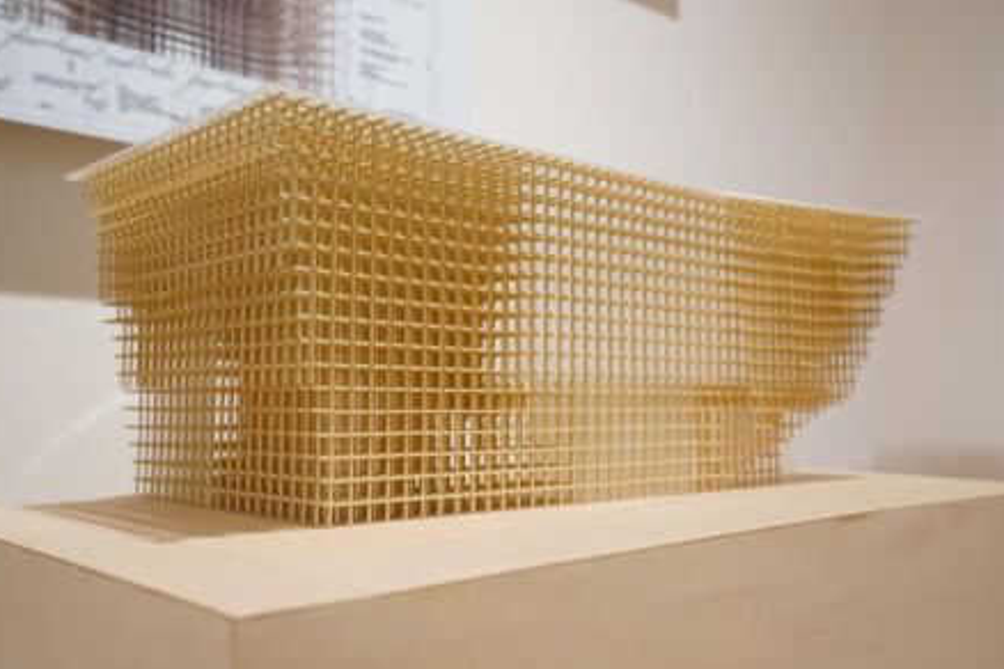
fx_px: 1004
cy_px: 341
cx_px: 502
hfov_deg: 53.1
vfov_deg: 36.9
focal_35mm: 36
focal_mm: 35
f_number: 6.3
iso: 2500
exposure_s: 1/10
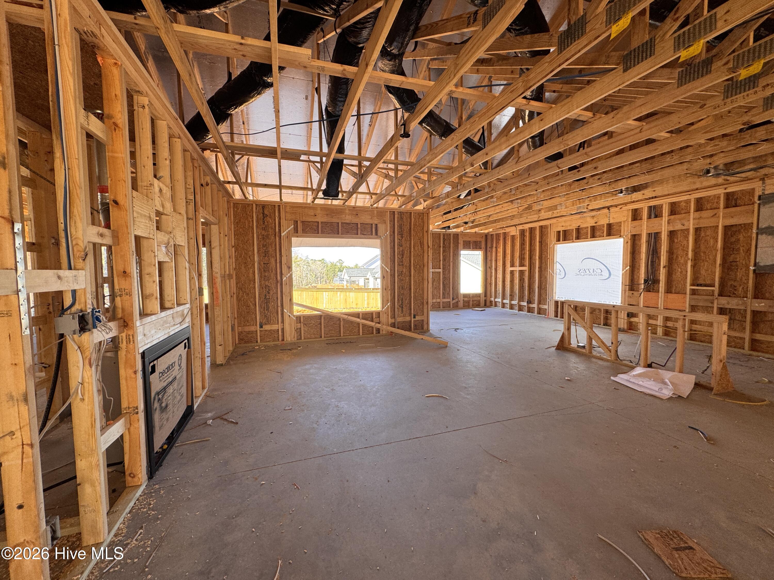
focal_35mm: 14
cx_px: 387
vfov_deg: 85.7
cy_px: 290
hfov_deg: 102.1
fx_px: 313
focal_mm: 2.22
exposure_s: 1/99
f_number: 2.2
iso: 80
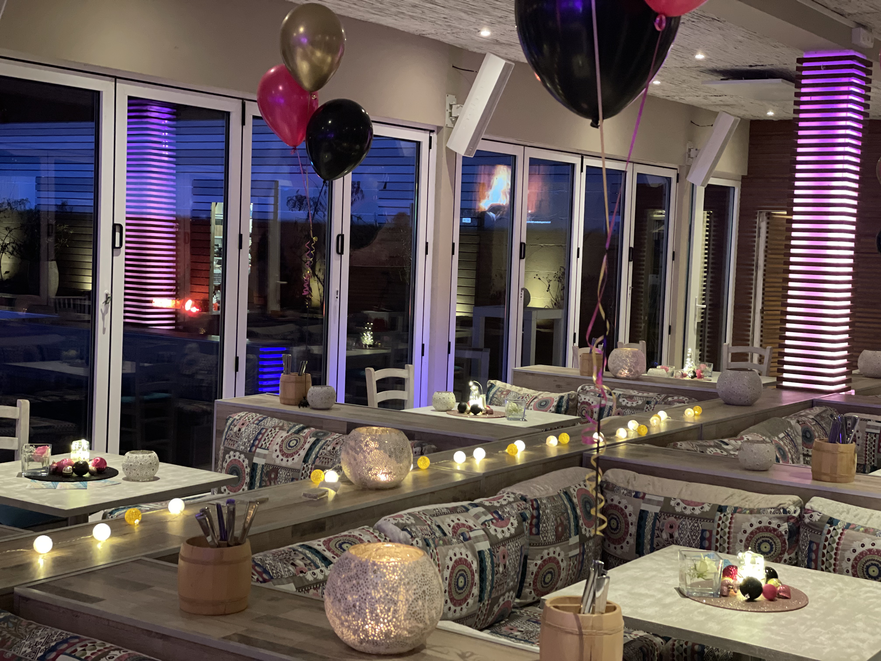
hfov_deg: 36.8
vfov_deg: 28.0
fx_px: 1323
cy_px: 330
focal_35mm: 52
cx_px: 440
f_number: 2
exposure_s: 1/20
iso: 500
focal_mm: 6
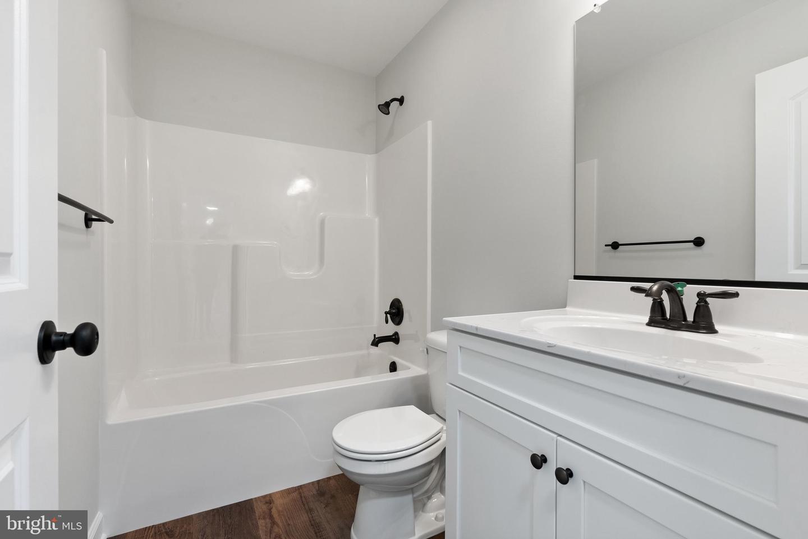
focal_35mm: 16
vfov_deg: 73.8
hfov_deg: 96.7
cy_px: 270
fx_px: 359
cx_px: 404
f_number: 10
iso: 640
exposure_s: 1/6
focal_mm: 16
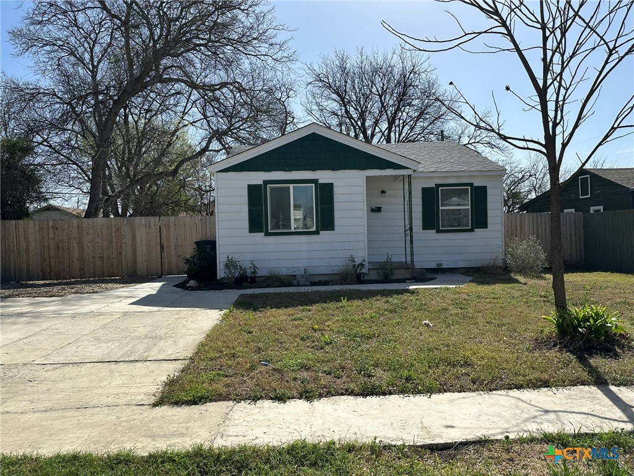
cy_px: 238
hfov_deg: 71.6
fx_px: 440
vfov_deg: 56.8
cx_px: 317
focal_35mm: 24
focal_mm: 6.86
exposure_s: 1/5525
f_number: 1.78
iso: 80
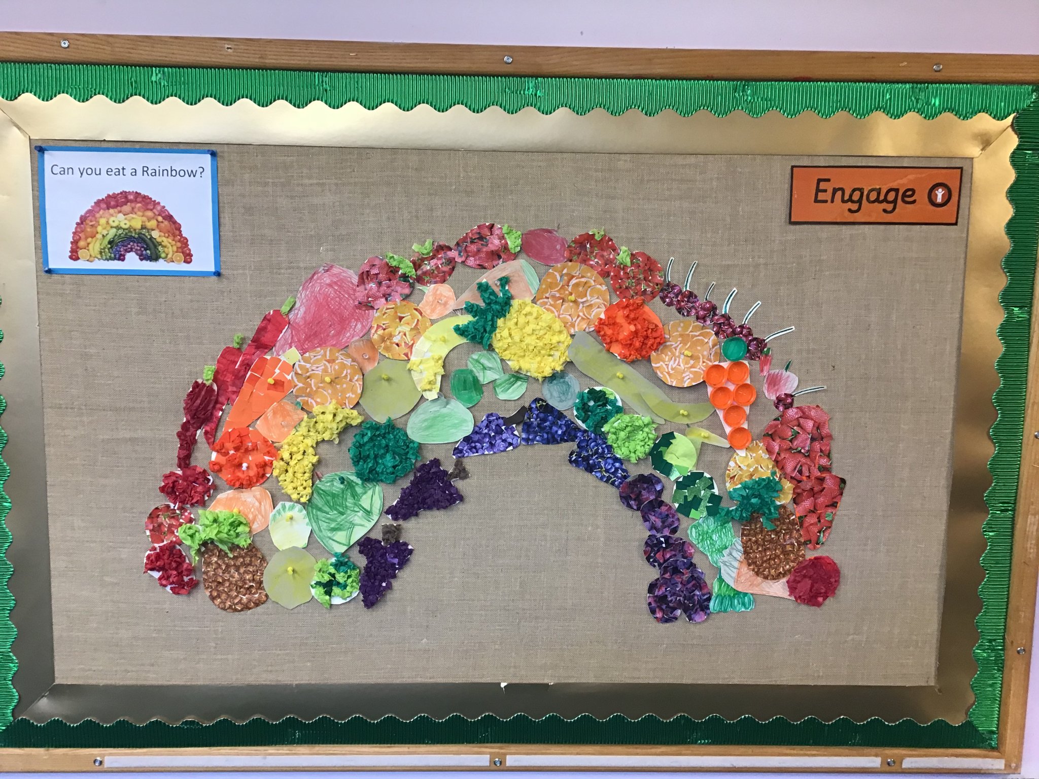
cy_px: 390
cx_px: 520
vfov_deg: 45.4
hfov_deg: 58.4
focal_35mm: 31
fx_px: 930
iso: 100
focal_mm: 3.3
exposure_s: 1/33
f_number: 2.4
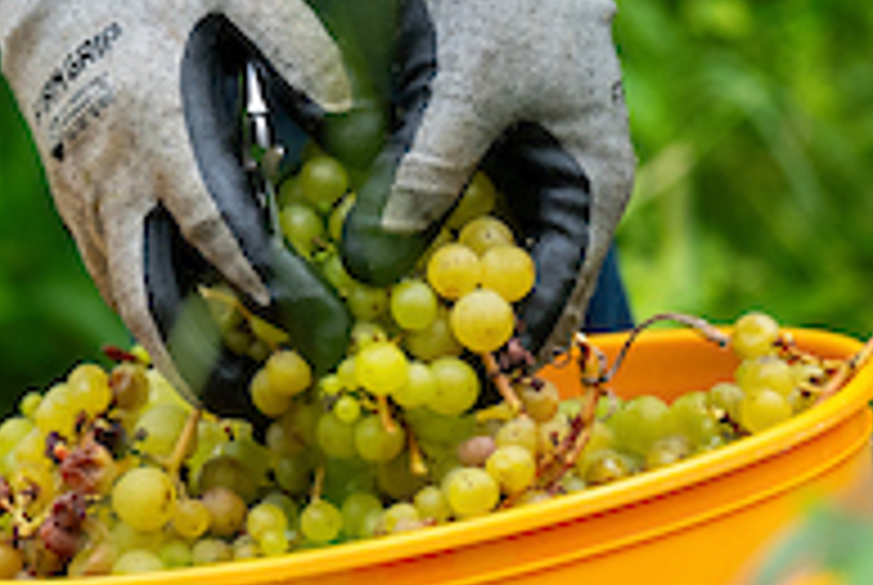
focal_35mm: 926
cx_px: 184
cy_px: 320
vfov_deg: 1.5
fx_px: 22489
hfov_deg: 2.2
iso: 400
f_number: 2.8
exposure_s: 1/1000
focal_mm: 200
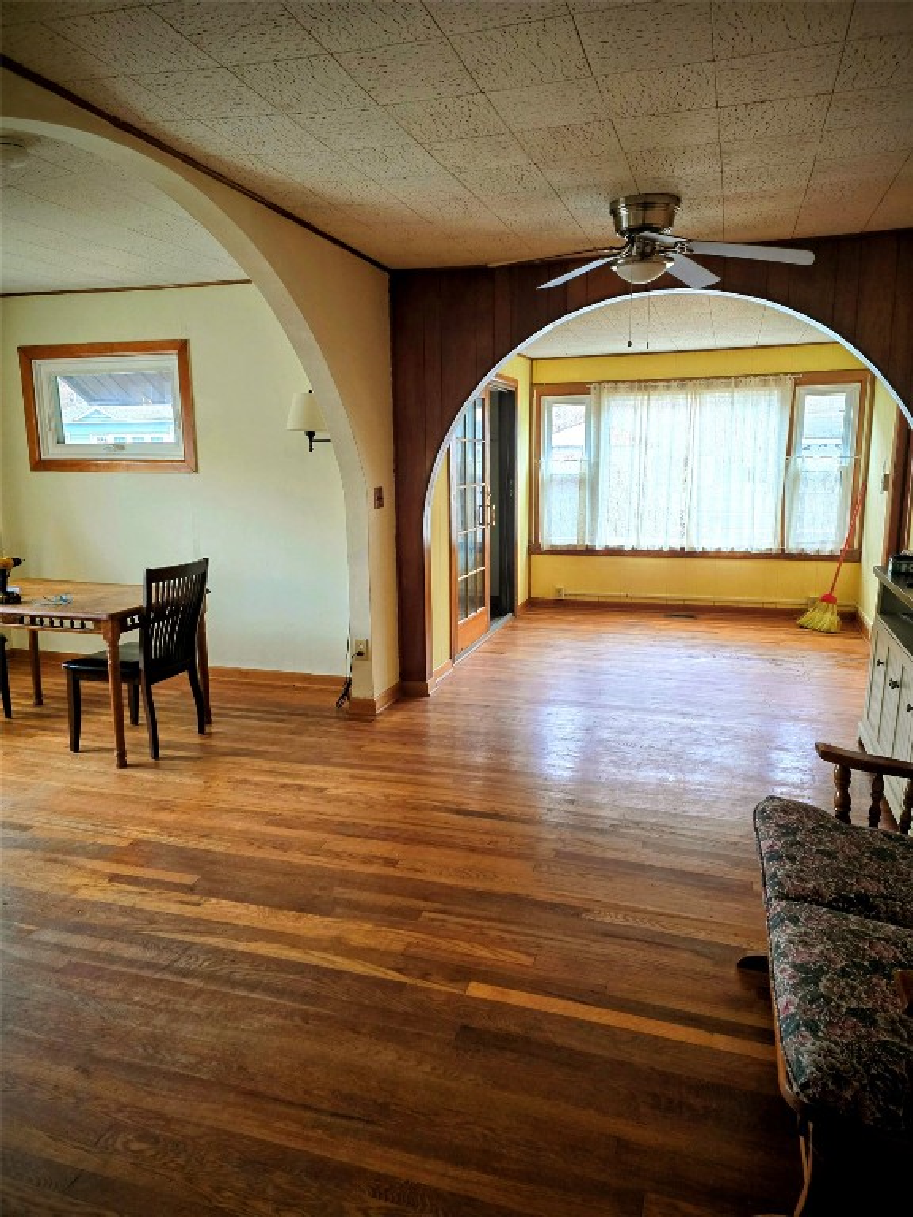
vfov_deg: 73.9
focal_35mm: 23
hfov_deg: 58.9
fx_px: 809
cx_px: 456
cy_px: 608
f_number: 1.7
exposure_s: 1/120
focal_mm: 6.3
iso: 640
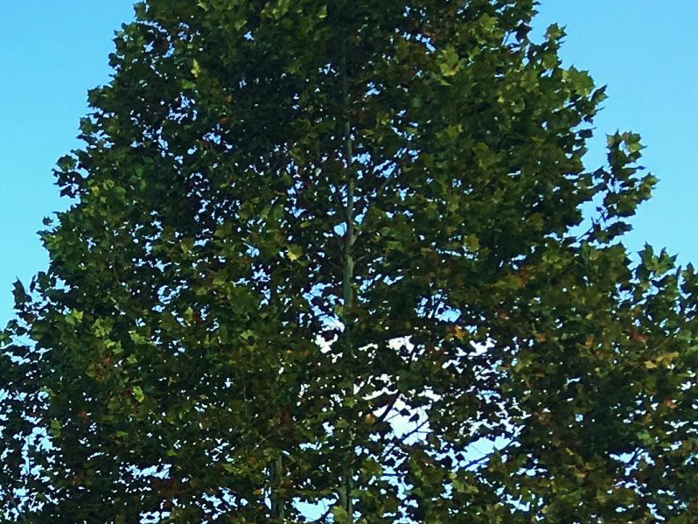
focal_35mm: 109
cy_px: 852
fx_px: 2199
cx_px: -477
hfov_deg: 15.9
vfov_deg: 12.7
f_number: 2.2
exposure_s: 1/777
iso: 25
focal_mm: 4.15
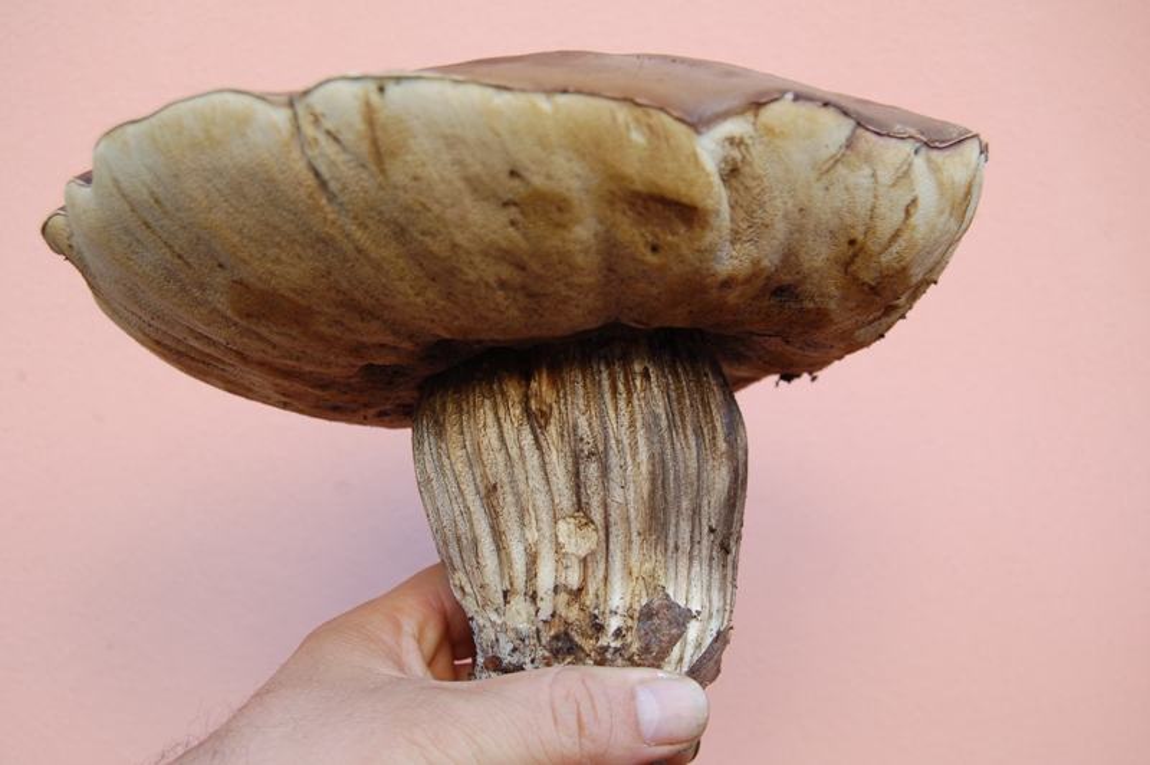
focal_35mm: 46
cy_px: 382
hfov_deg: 42.4
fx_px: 1484
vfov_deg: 28.9
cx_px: 575
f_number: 5.6
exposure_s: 1/60
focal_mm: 31
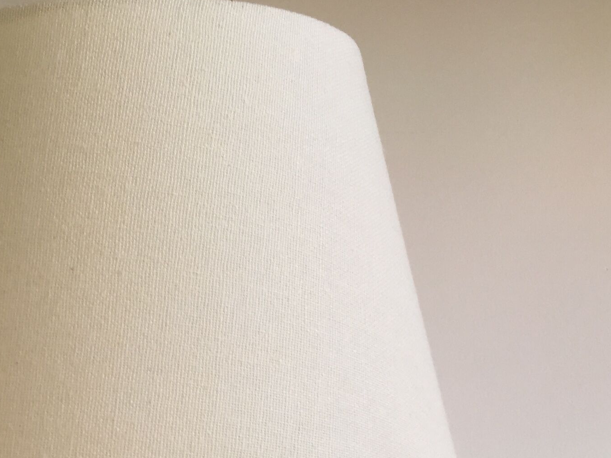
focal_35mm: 70
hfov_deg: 27.2
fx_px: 1236
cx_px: 119
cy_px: 449
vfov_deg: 20.4
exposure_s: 1/50
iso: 32
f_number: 2.2
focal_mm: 4.15
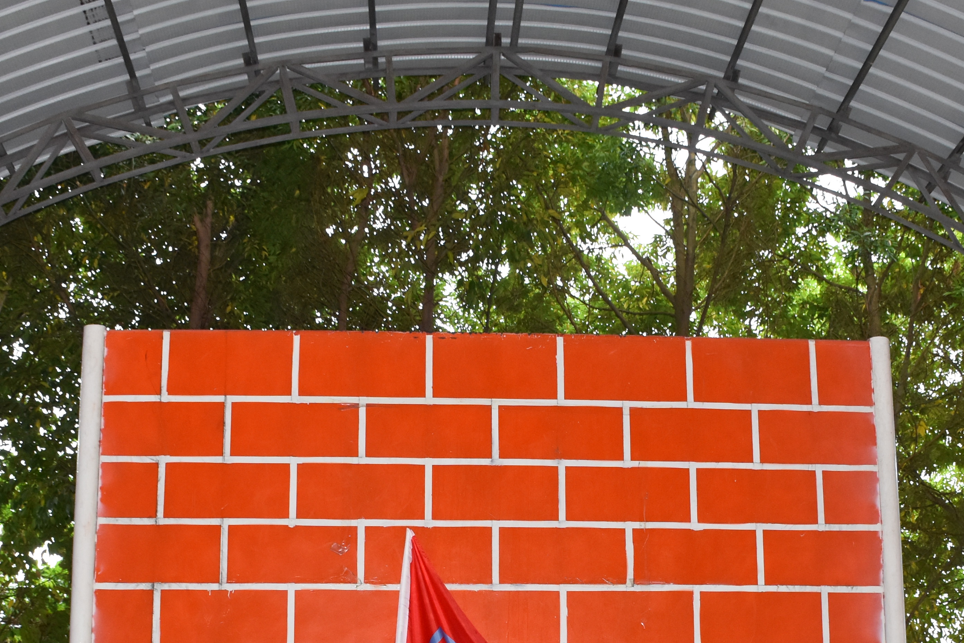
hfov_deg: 34.5
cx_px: 533
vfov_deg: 22.5
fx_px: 1553
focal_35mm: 58
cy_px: 636
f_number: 5
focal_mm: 18
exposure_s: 1/100
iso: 800
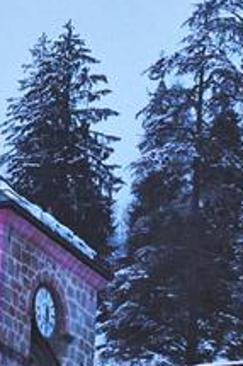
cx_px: 91
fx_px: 2336
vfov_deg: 8.9
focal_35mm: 230
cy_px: 189
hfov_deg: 6.0
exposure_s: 1/60
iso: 3200
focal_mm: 55
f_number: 5.6
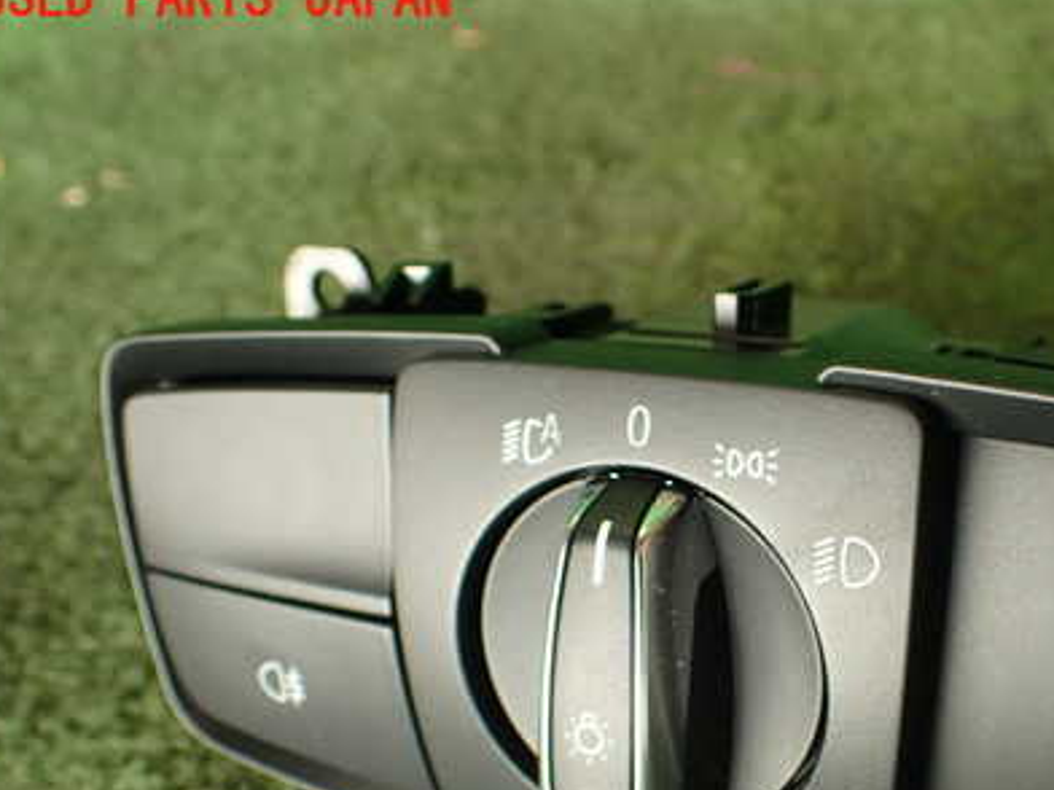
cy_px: 570
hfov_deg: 38.1
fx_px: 1492
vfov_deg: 29.3
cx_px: 769
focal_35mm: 49
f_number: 2.4
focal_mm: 5.79
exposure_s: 1/60
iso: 100
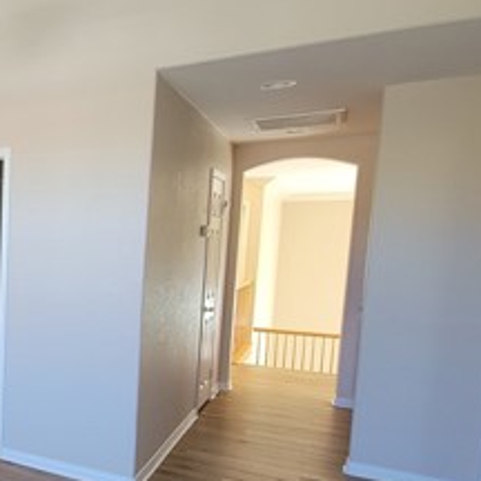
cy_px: 314
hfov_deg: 34.1
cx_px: -149
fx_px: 535
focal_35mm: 34
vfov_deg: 47.8
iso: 125
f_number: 2.2
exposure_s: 1/60
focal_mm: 2.2
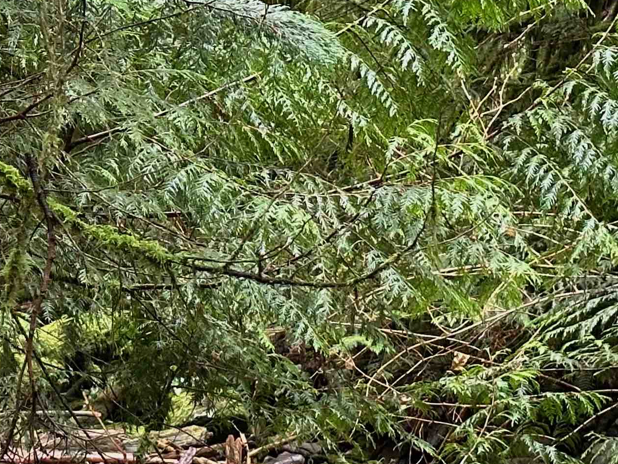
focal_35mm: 153
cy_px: 584
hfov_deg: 12.6
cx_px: -101
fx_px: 2732
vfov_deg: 9.5
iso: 250
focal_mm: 6.86
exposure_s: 1/60
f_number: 1.78
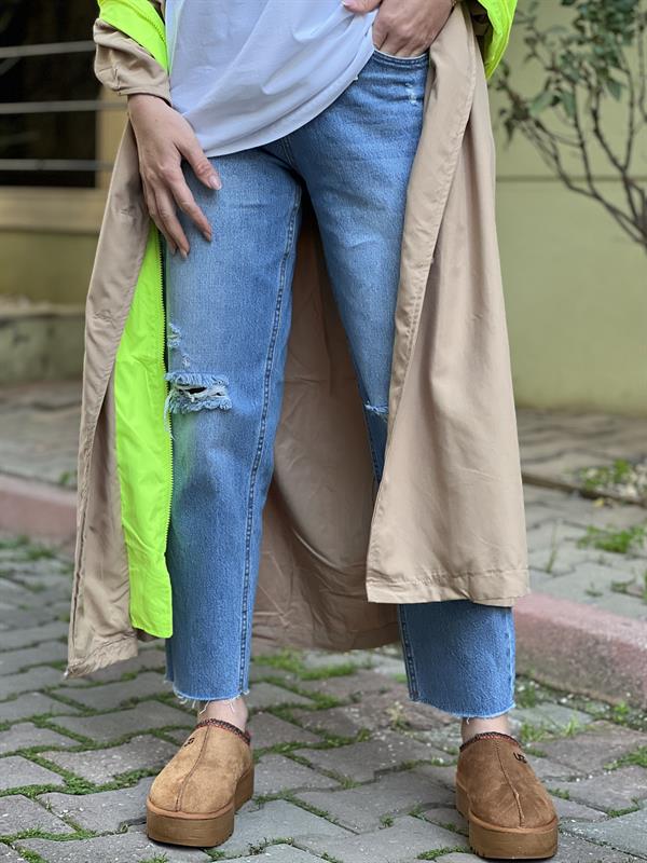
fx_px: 1919
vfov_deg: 25.3
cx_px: 324
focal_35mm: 77
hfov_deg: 19.1
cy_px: 432
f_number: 2.8
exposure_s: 1/121
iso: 125
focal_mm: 9
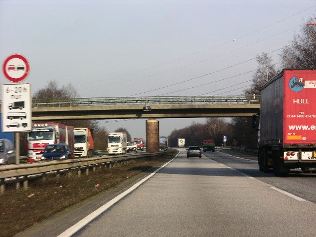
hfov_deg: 14.1
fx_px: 1278
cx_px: 158
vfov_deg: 10.6
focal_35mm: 140
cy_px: 118
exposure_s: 1/138
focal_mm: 34.7
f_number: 6.1
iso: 50
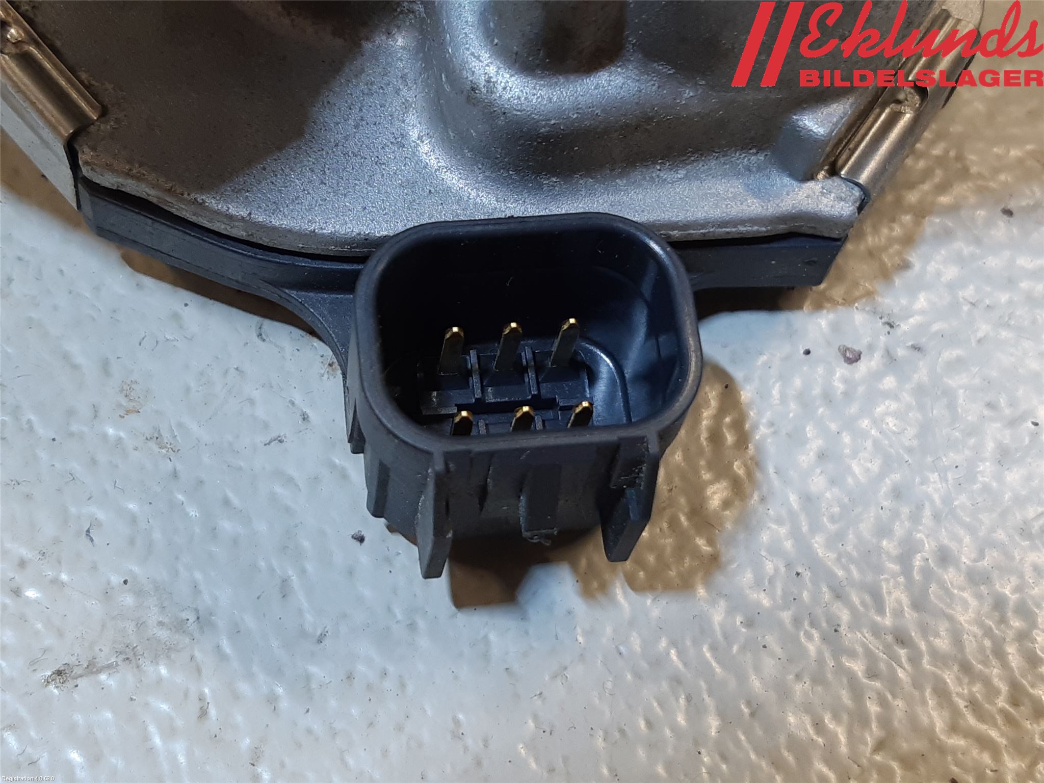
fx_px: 784
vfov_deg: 53.1
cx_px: 522
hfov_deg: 67.3
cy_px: 392
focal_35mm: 26
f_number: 1.7
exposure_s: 1/50
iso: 64
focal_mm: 3.93
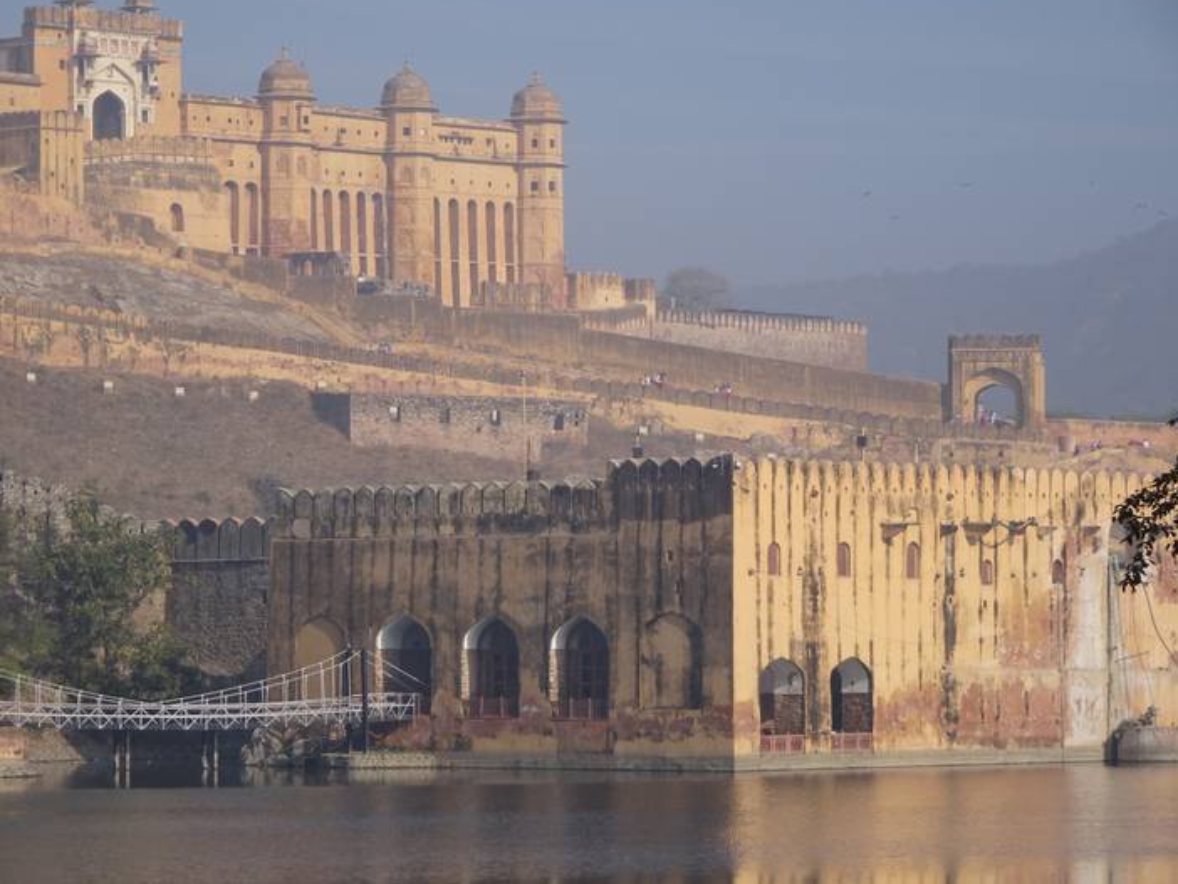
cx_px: 577
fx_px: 5549
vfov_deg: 9.1
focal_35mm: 163
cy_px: 433
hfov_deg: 12.1
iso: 80
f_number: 5.6
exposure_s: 1/400
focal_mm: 27.16
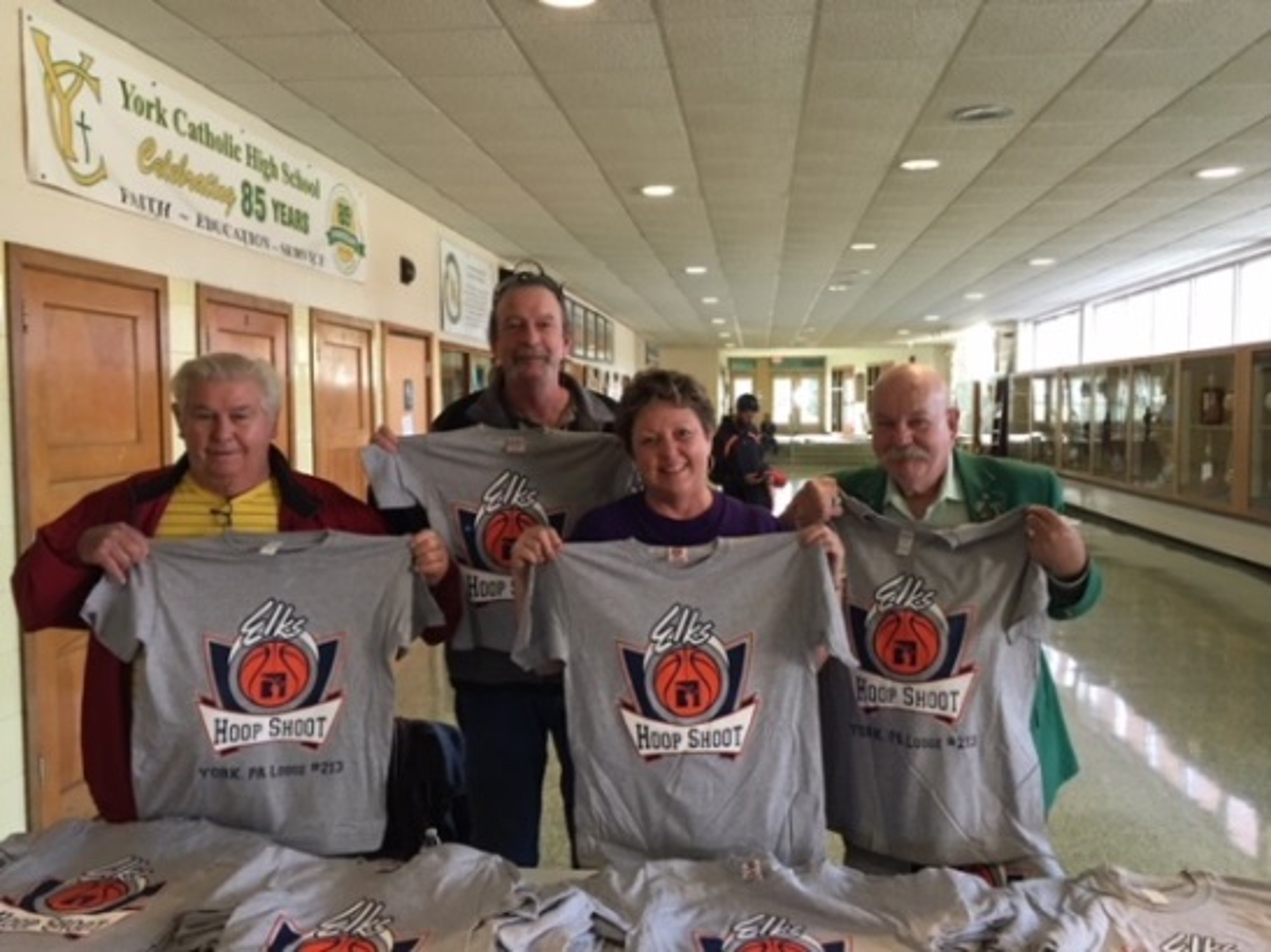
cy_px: 476
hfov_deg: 61.7
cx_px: 636
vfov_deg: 48.2
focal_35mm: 29
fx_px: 1065
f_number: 2.2
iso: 80
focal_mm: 4.15
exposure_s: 1/15
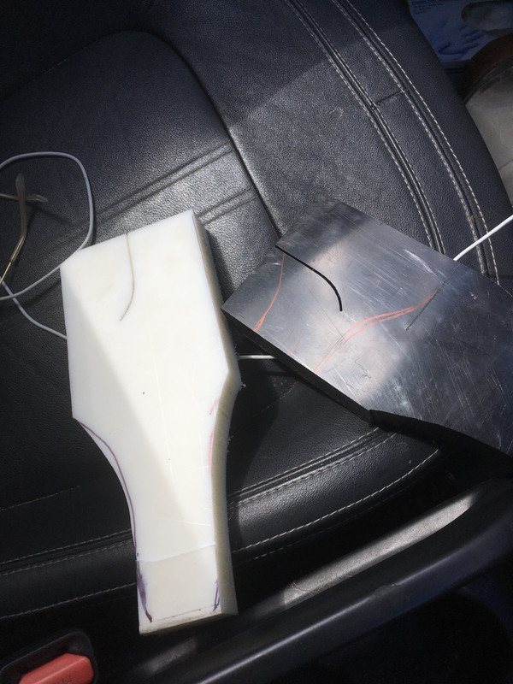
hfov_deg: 48.2
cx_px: 256
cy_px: 342
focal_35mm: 29
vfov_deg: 61.7
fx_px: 573
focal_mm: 4.15
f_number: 2.2
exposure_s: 1/368
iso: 25
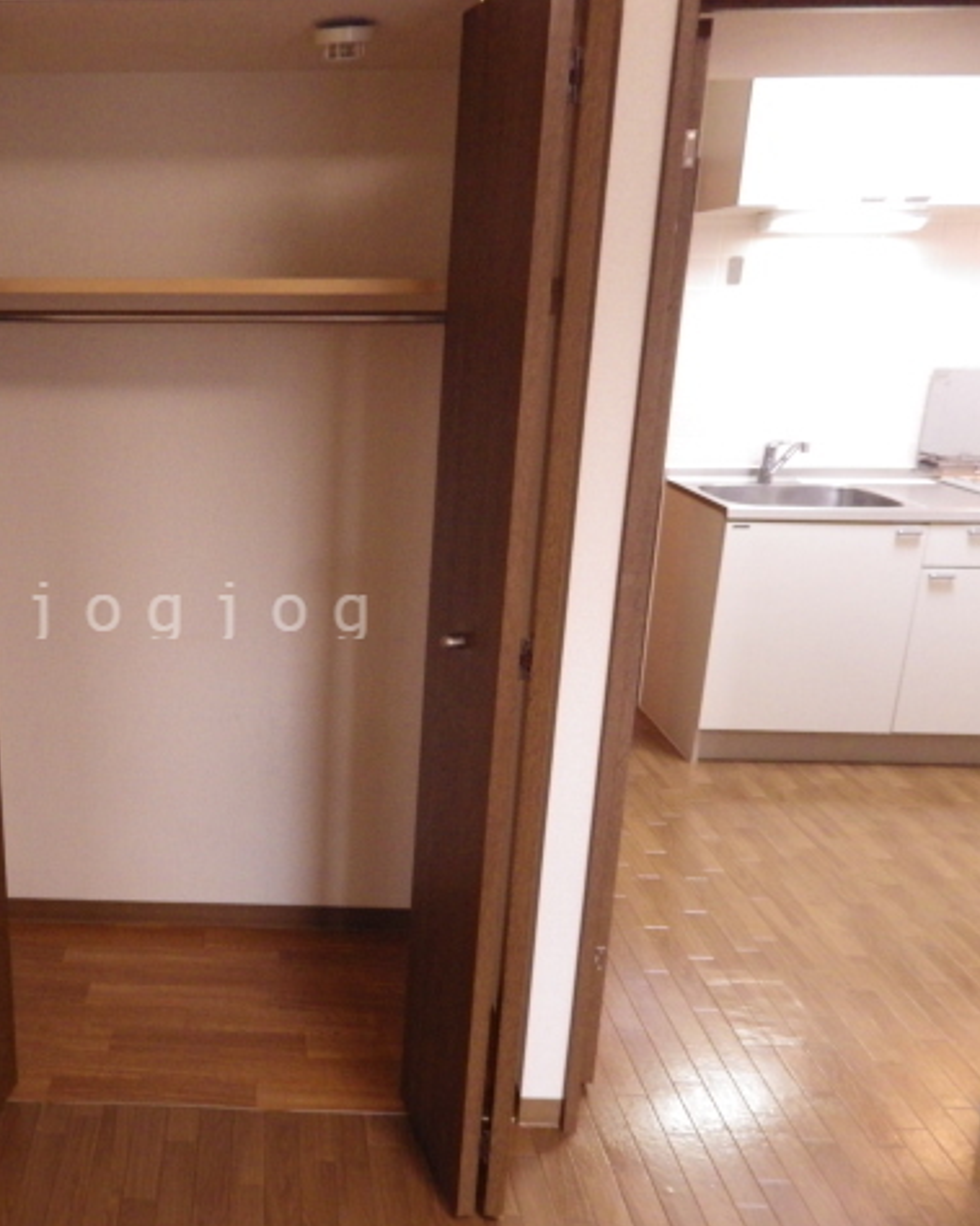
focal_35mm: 29
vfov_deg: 60.5
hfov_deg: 47.4
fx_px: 1052
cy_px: 608
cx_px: 204
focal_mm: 4
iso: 500
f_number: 3.1
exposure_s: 1/45
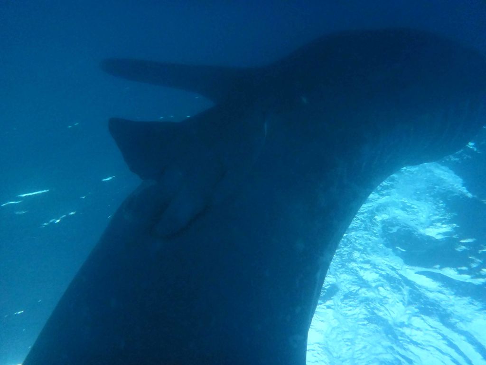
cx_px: 243
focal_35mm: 28
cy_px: 182
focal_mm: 4.9
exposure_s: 1/125
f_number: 3.3
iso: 1600
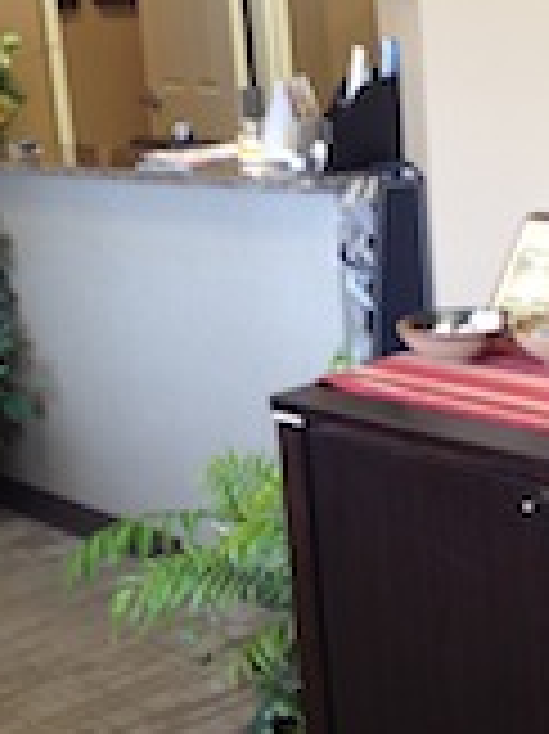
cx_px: 238
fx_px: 1821
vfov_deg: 22.8
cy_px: 392
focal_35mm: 86
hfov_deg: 17.1
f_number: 2.4
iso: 50
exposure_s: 1/20
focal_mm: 4.28
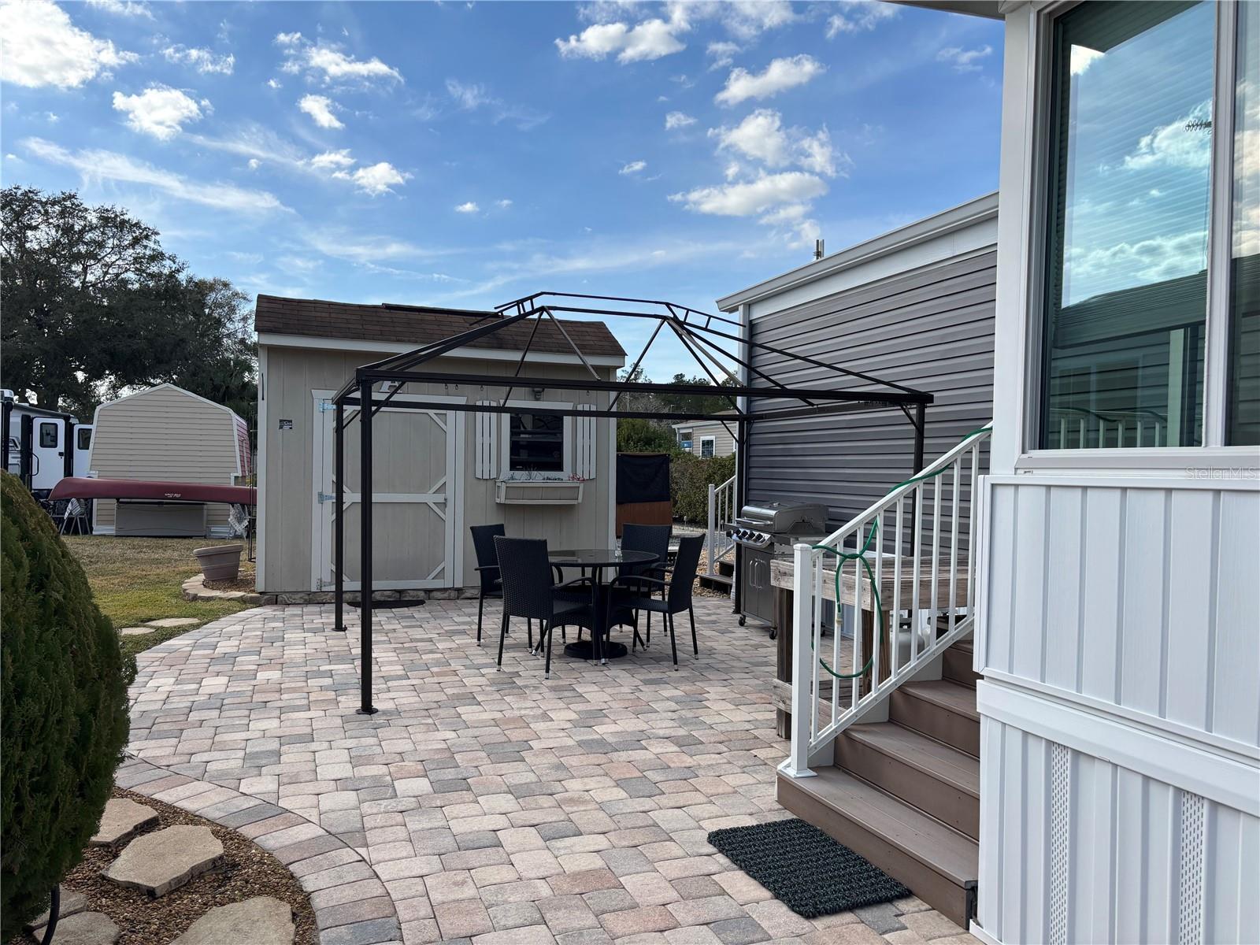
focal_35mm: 26
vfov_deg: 53.1
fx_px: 946
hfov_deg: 67.3
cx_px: 630
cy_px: 472
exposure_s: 1/2933
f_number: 1.6
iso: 50
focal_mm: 5.96
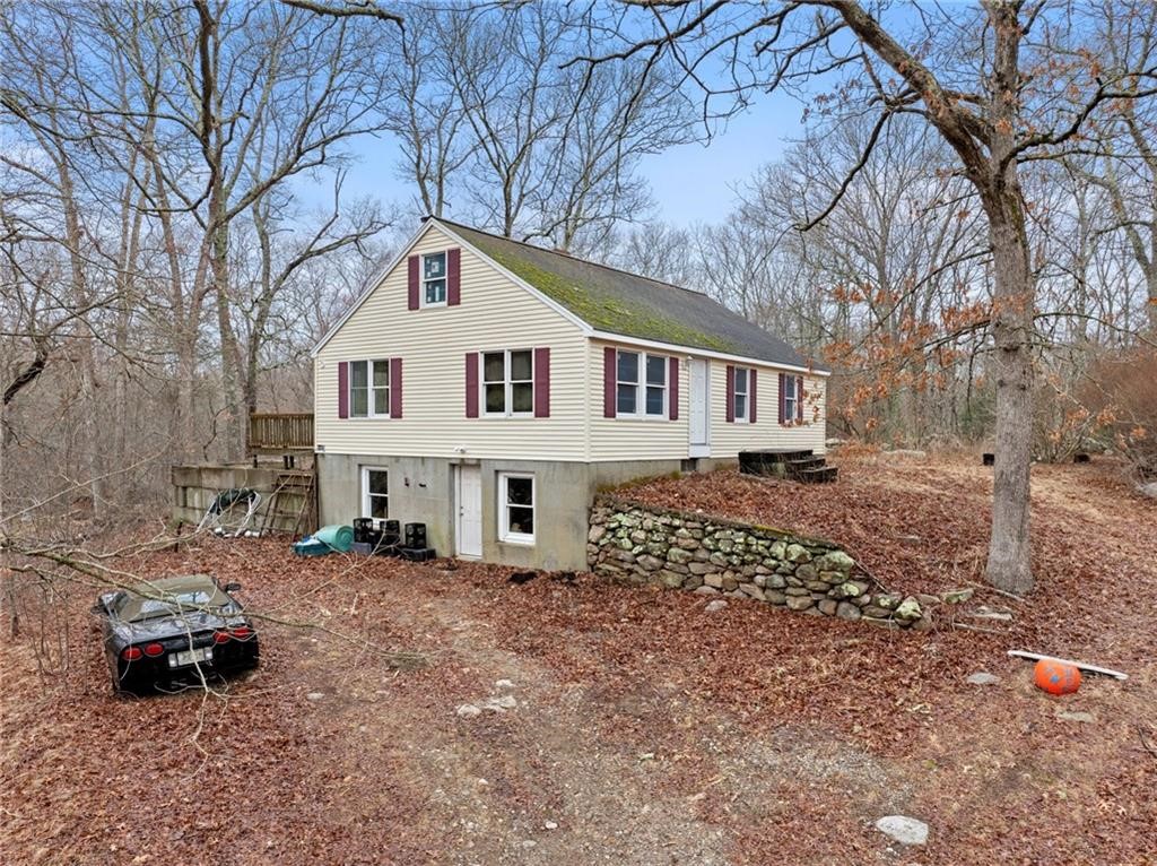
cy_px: 433
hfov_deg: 71.6
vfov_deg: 56.7
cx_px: 578
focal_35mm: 24
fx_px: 801
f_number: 2.8
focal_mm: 12.29
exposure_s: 1/50
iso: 300
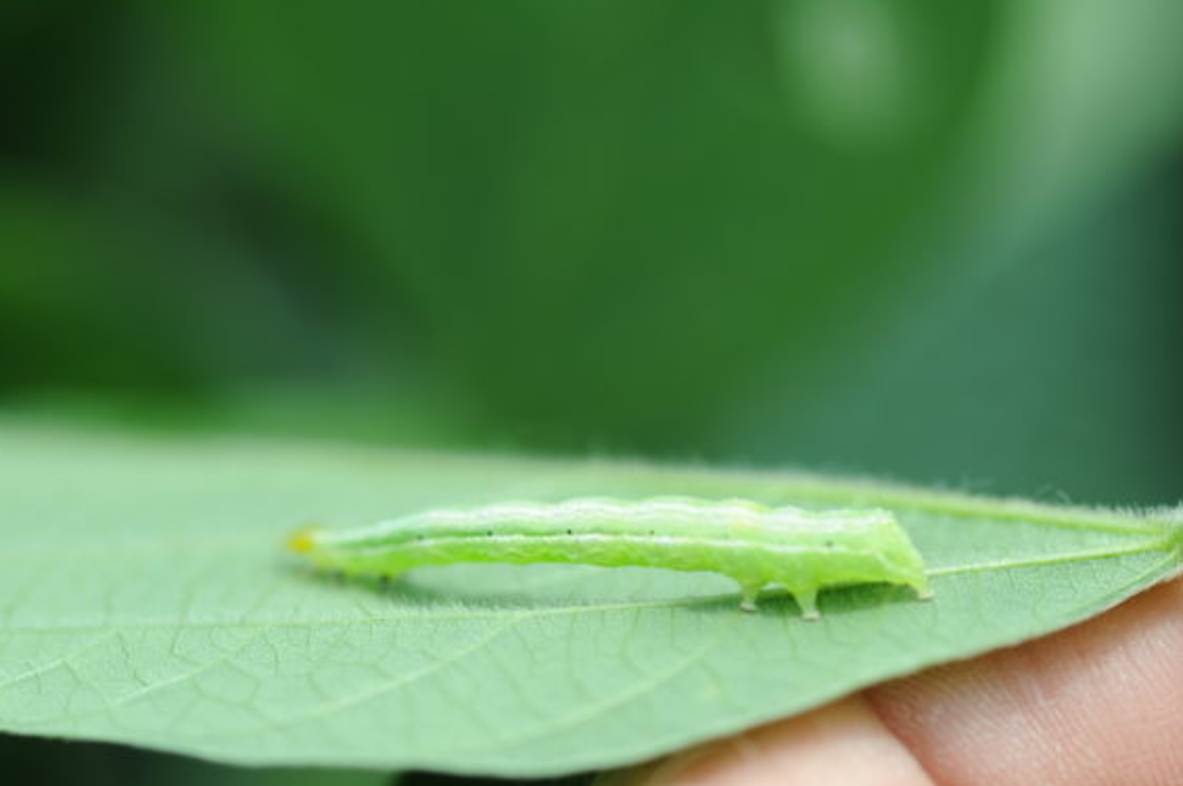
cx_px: 320
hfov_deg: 10.8
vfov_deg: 7.2
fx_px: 6236
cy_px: 553
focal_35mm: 190
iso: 200
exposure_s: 1/1250
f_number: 4
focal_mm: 105
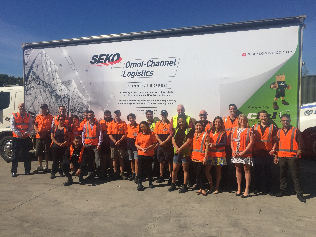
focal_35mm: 29
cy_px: 118
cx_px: 158
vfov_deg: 48.2
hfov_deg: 61.7
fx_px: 265
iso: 32
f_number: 2.2
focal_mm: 4.15
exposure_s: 1/4950
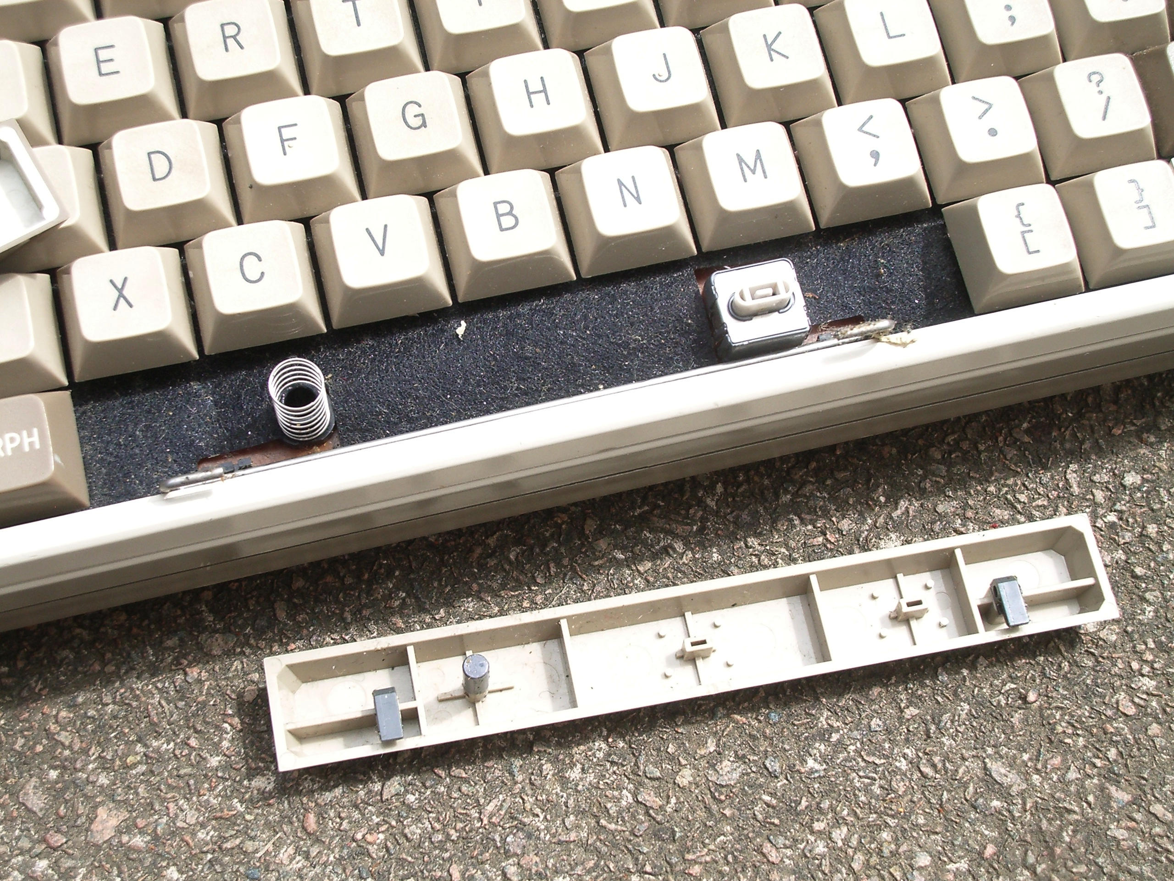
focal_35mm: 62
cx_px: 587
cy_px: 440
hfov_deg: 31.2
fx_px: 2103
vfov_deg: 23.7
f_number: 3.5
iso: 80
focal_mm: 10.2
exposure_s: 1/200
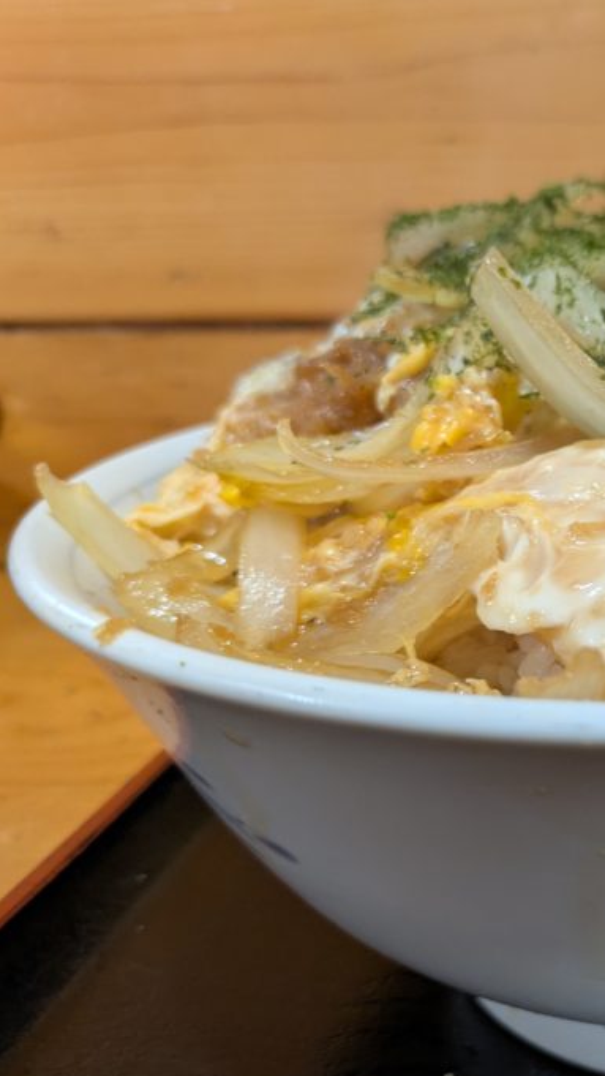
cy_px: 570
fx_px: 1169
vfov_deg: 49.4
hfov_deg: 25.9
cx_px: 731
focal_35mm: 41
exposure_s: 1/33.3
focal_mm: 5.43
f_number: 1.89
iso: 212
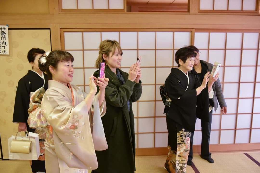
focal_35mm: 31
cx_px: 130
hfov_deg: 60.3
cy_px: 86
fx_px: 224
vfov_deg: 42.4
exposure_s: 1/100
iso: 4000
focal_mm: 31
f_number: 5.6
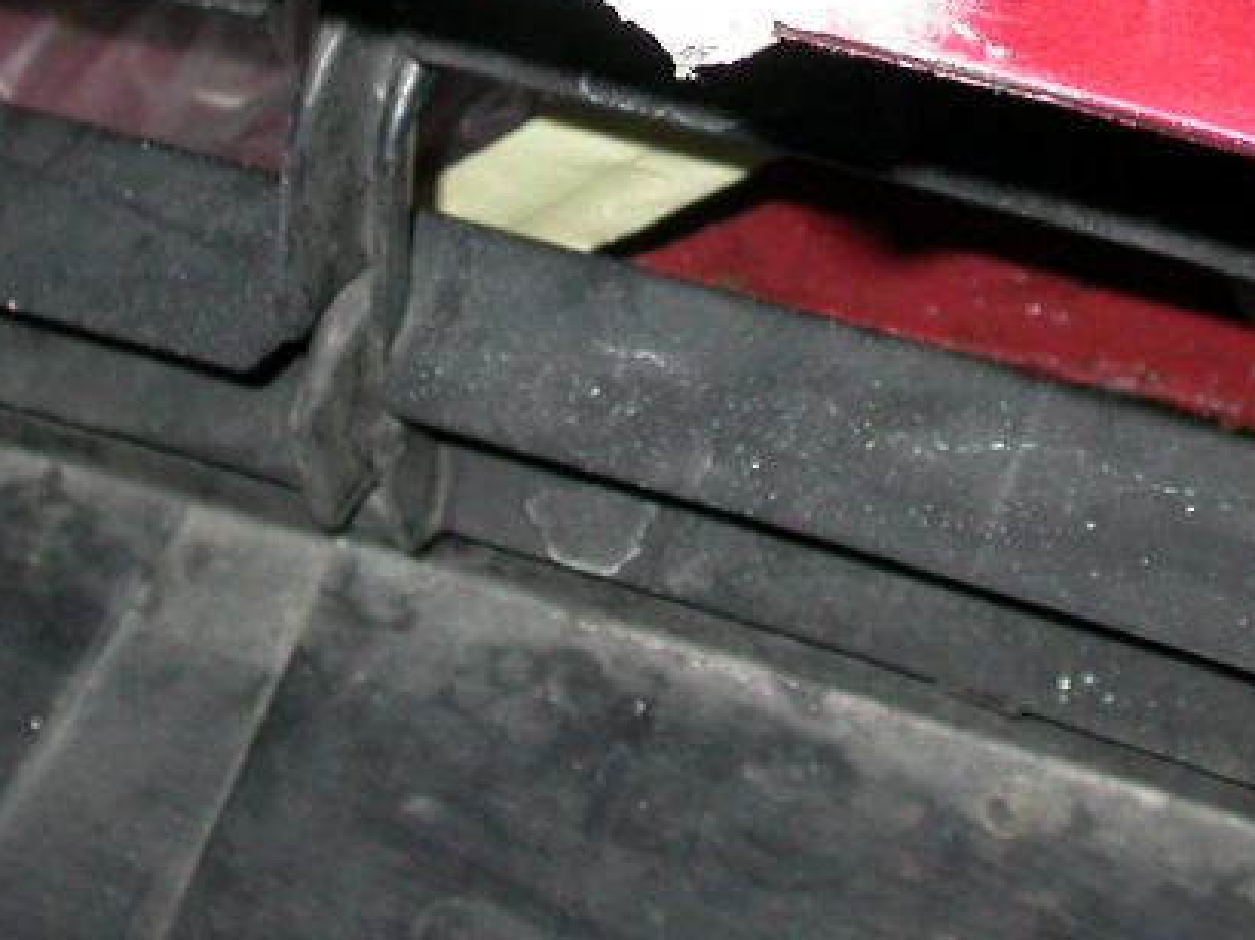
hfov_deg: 20.7
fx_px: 3442
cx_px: 557
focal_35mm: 95
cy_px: -40
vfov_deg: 15.2
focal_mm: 7.85
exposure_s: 1/60
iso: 100
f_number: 2.6
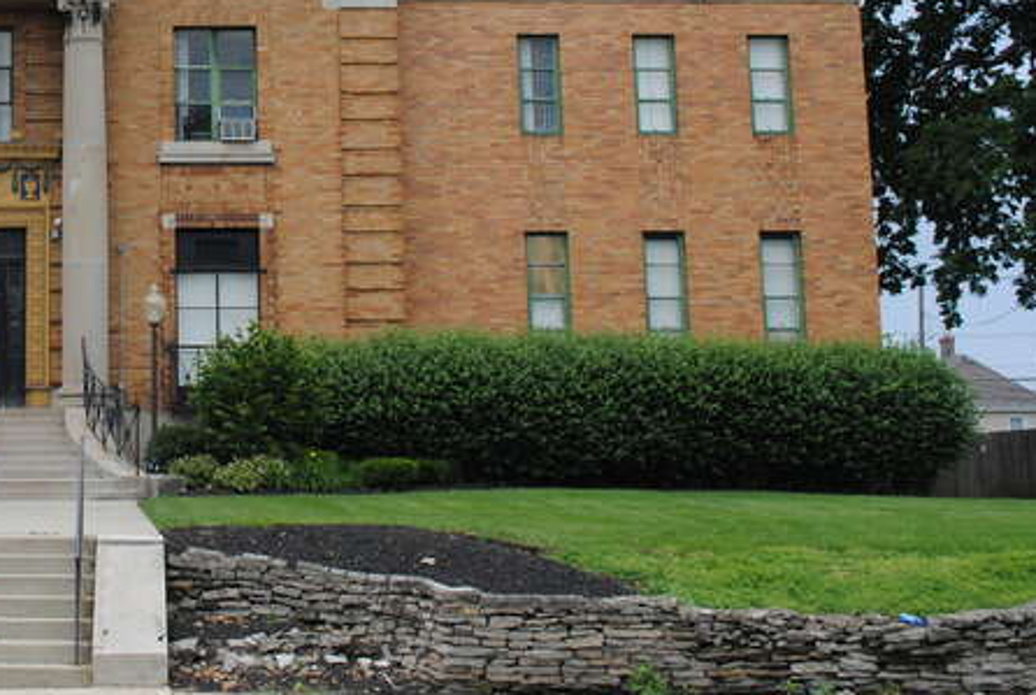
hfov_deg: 27.8
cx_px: 118
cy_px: 116
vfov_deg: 19.3
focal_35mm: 70
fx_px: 2018
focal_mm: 26
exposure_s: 1/200
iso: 100
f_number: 7.1
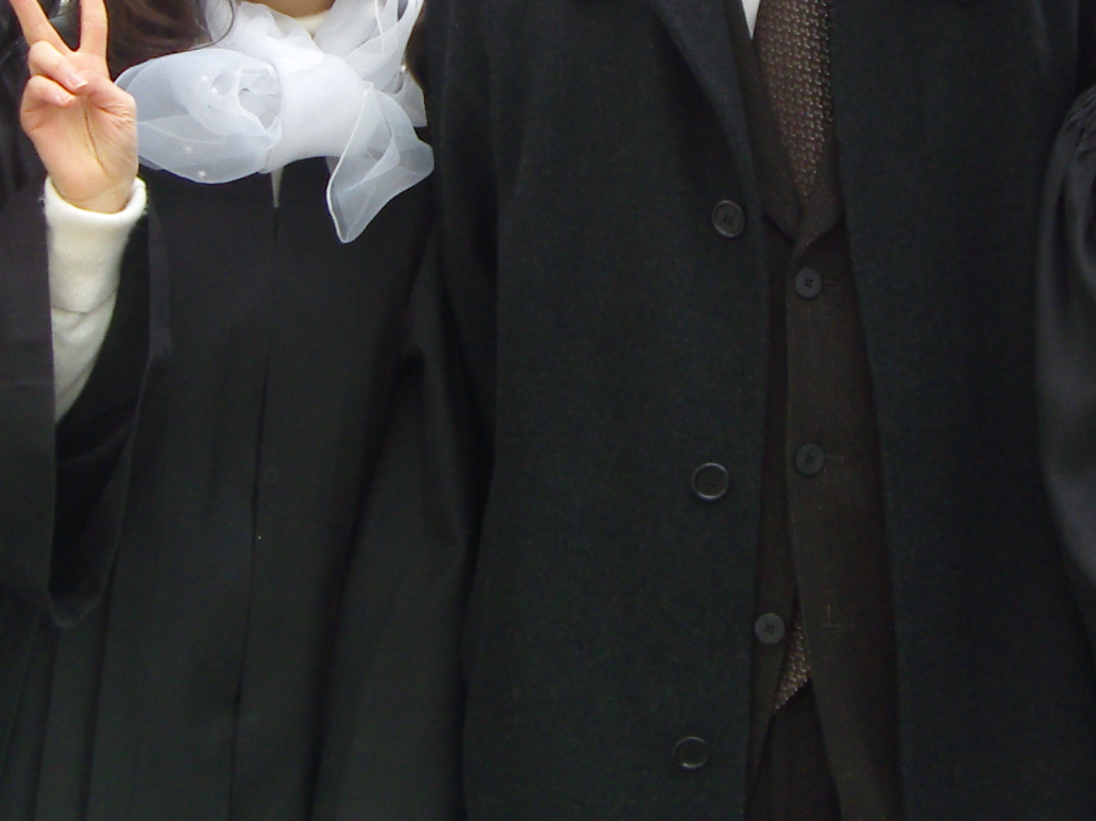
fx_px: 2944
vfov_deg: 15.7
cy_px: 49
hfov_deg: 21.1
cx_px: 579
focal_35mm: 93
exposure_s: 1/160
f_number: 2.8
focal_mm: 6.2
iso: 80
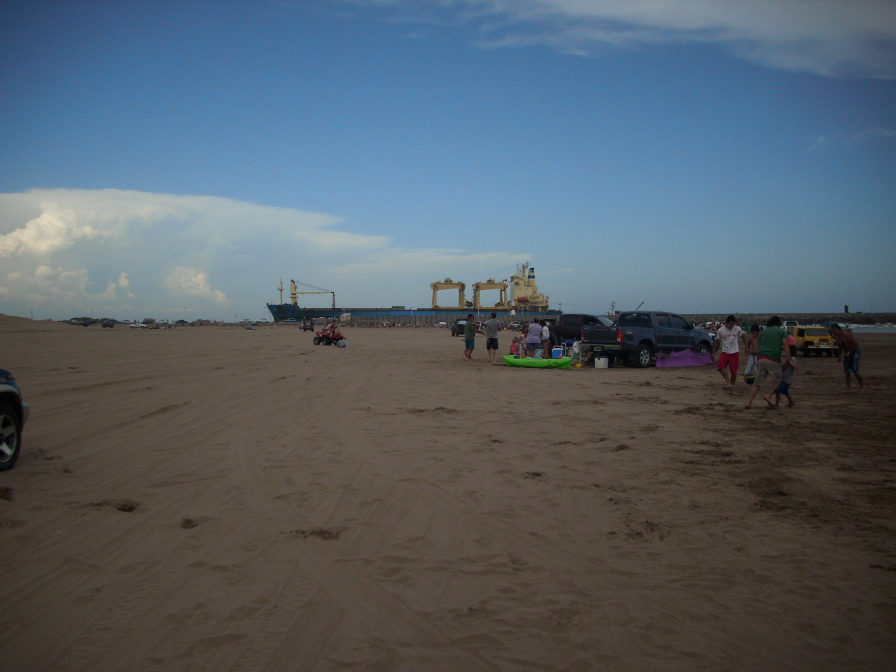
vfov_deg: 45.4
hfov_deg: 58.4
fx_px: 802
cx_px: 448
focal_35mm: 31
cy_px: 336
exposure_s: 1/438
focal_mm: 6.2
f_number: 5.6
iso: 50
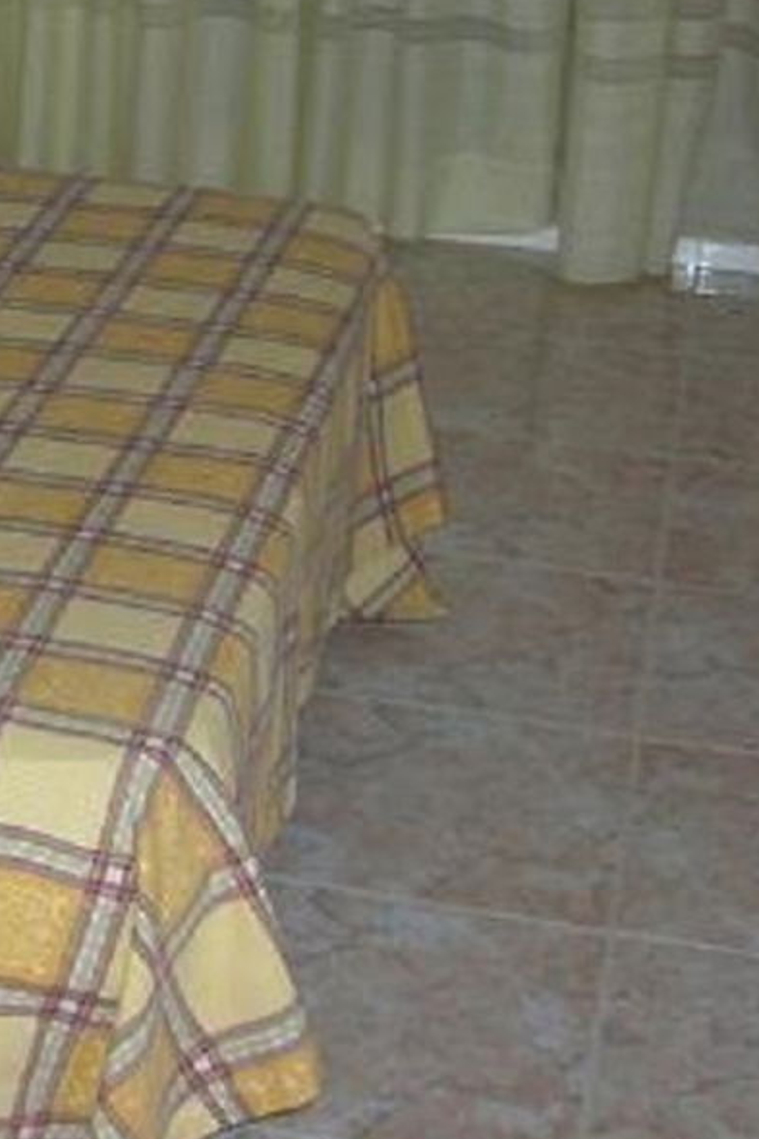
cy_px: 397
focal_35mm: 96
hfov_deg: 13.5
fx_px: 3038
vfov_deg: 21.2
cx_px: -317
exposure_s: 1/60.1
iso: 89
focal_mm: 5.7
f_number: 2.9
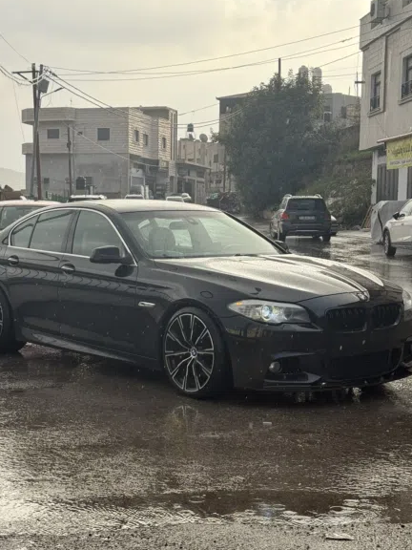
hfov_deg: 24.4
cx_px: 181
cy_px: 291
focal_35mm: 60
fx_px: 952
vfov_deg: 32.2
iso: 100
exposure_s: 1/1070
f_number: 1.78
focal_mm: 6.76
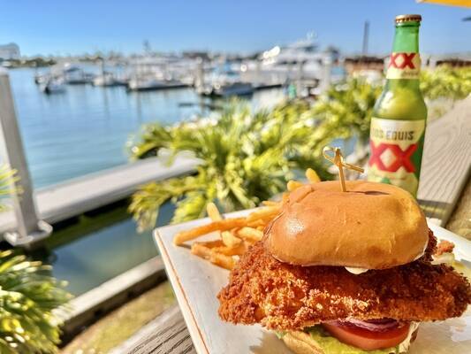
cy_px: 177
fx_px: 327
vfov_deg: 56.8
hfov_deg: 71.6
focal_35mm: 24
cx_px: 236
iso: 80
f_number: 1.78
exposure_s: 1/6173
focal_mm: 6.76
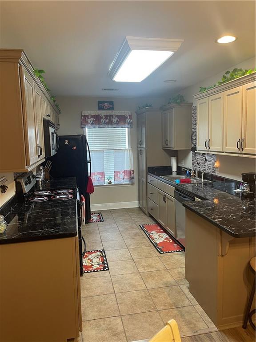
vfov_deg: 69.4
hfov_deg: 54.9
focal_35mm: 25
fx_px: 247
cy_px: 171
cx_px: 128
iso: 160
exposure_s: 1/60
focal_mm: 5.1
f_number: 1.6
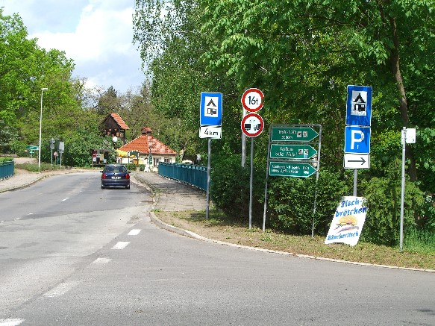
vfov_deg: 21.6
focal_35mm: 68
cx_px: 218
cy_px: 163
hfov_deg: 28.6
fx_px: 854
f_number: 5.6
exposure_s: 1/250
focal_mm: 14.2
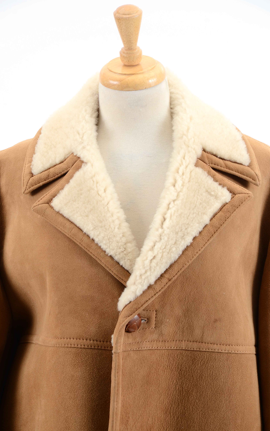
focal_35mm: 161
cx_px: 130
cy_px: 215
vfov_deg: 13.0
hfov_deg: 8.2
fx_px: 1890
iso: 160
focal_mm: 105
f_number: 8
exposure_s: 1/80
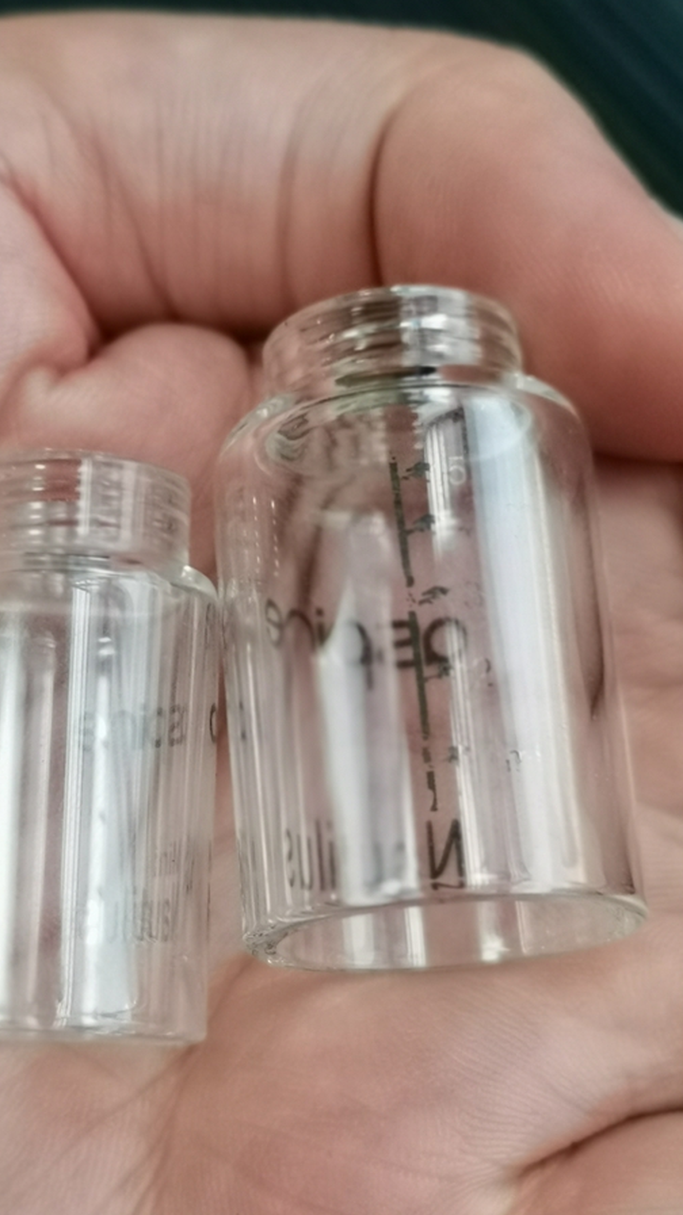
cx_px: 188
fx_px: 2256
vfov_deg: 30.1
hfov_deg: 17.1
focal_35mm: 70
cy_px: 700
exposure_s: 1/60
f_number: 4
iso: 250
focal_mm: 5.58
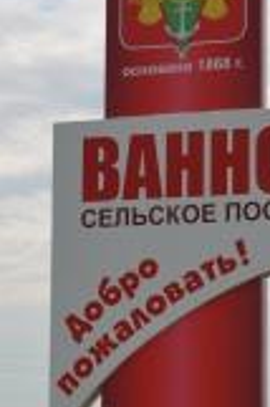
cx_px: 213
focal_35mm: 142
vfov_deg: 14.4
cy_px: 326
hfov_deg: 9.6
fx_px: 1601
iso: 100
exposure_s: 1/200
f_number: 11
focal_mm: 34
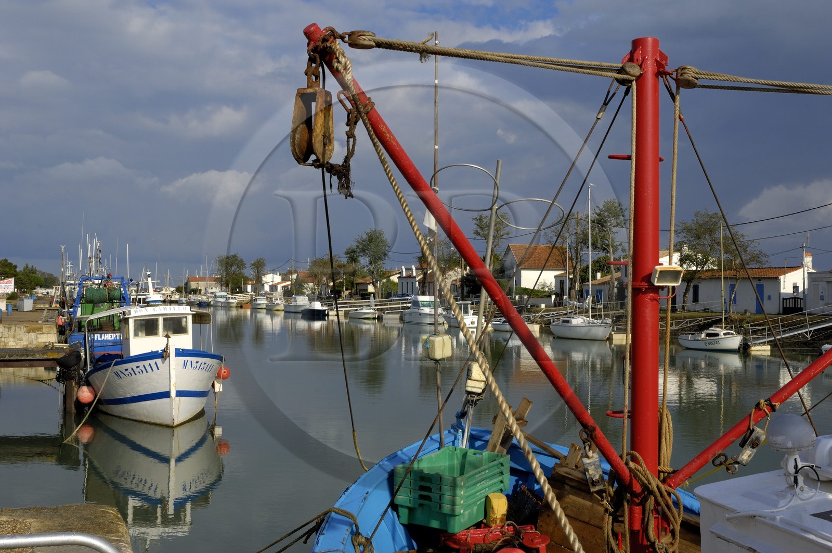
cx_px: 416
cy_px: 276
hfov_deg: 46.5
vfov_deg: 31.8
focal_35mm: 42
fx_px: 969
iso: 100
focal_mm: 28
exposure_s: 1/160
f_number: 12
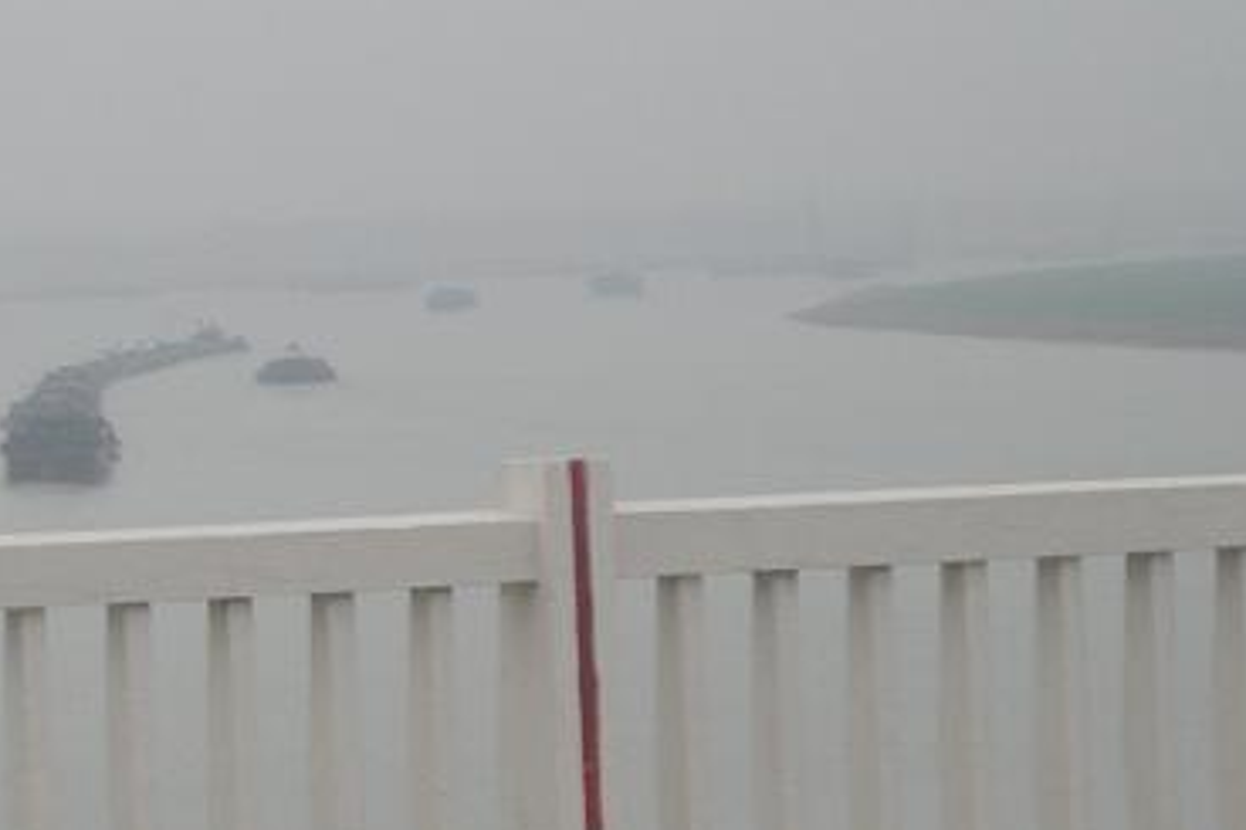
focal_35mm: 231
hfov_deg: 8.9
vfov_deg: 5.9
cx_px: 274
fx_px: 7991
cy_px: 349
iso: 91
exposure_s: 1/60
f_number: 4.7
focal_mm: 17.1
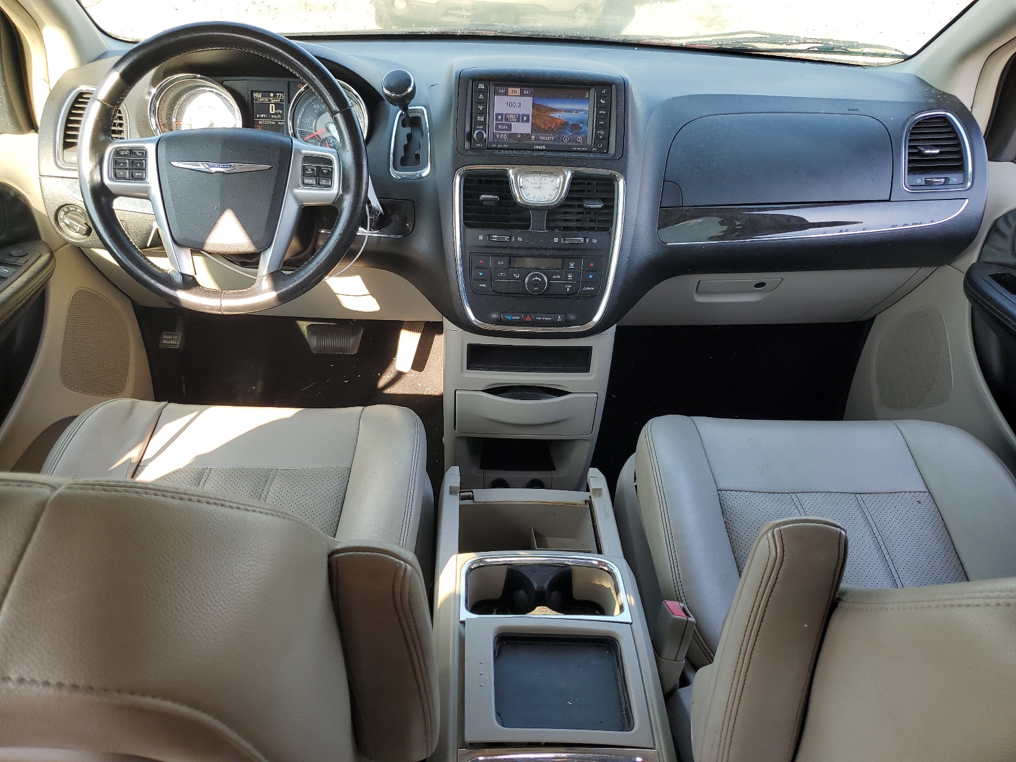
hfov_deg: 67.3
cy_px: 381
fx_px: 763
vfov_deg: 53.1
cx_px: 508
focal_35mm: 26
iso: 50
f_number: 1.5
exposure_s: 1/233
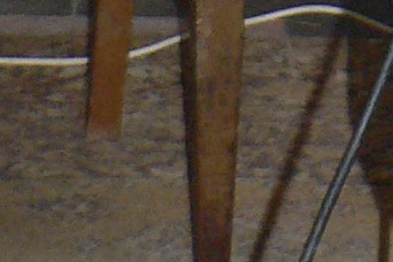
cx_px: 985
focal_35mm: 280
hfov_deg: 6.9
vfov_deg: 4.4
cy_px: -910
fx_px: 3056
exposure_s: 1/60
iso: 200
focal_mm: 6
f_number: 2.8
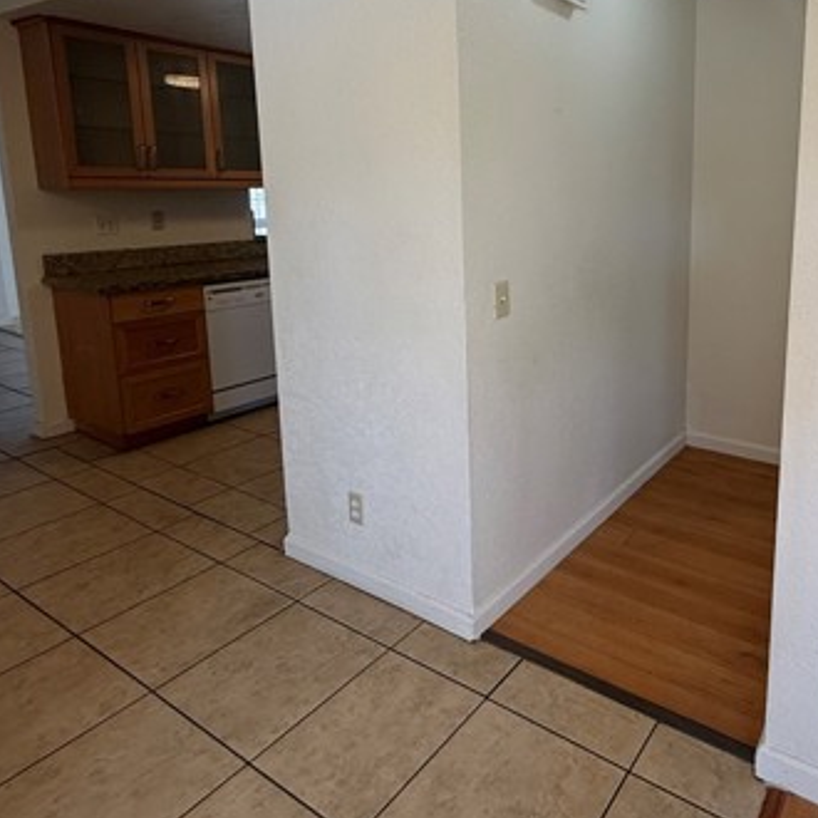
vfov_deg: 63.6
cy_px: 280
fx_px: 642
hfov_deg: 61.4
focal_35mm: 24
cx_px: 612
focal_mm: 2.22
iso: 125
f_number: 2.2
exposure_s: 1/120
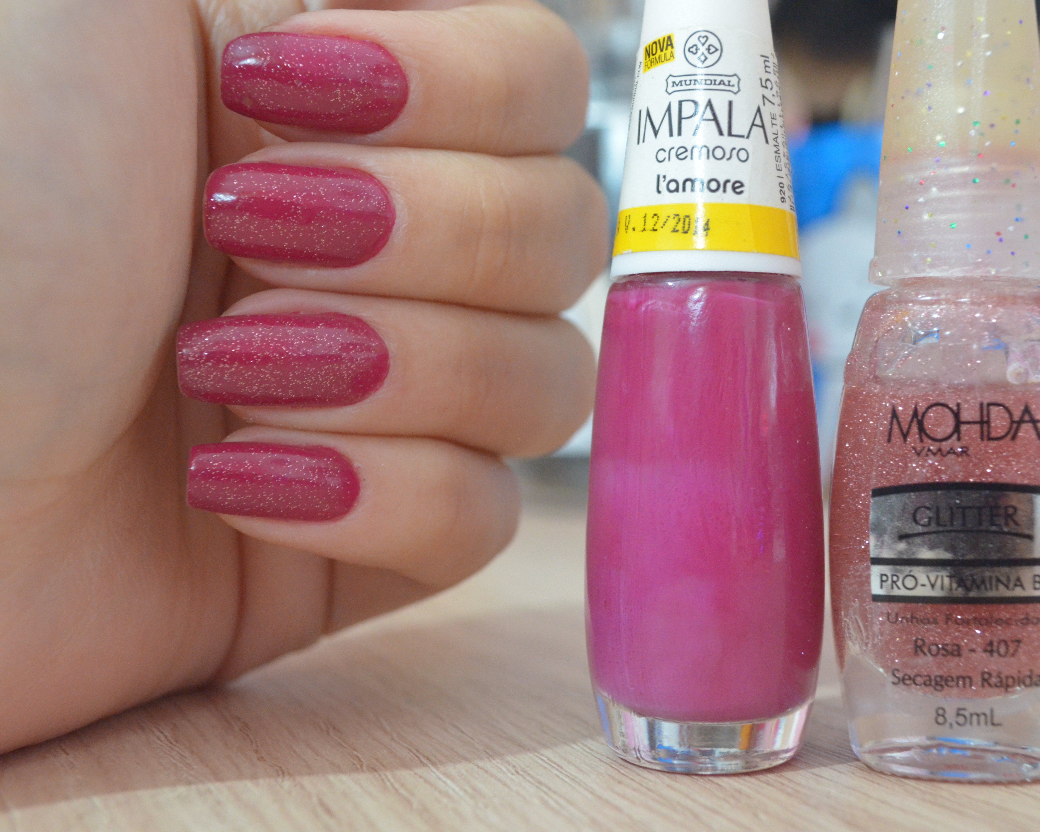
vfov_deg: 29.7
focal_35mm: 51
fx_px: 1570
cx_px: 593
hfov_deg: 36.6
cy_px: 415
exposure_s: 1/10
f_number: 6.3
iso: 3200
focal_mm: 30
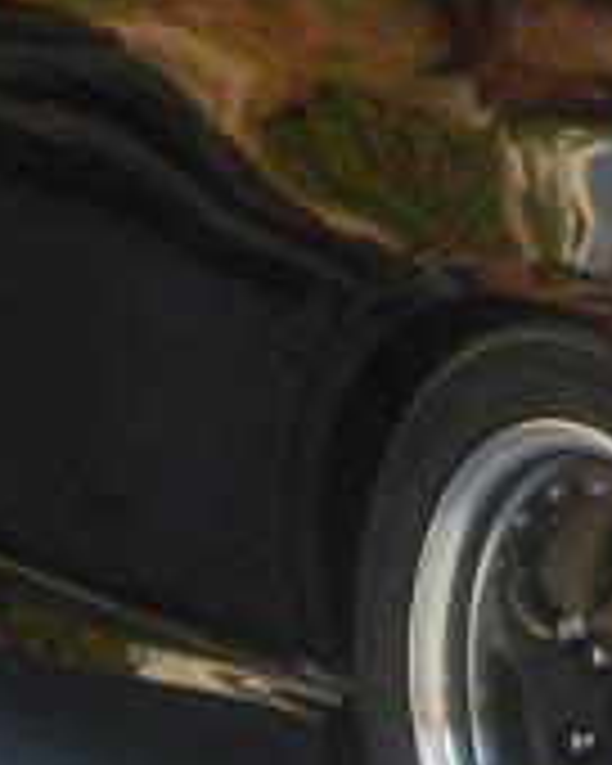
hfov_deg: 6.8
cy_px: -189
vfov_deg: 8.5
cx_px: 954
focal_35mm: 224
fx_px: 5072
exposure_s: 1/108
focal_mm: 6.3
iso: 50
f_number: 3.2
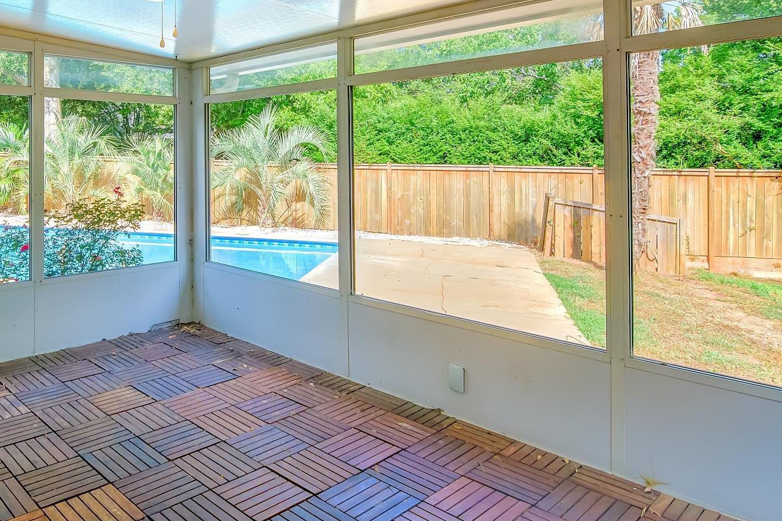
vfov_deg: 49.9
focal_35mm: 25
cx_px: 222
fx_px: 543
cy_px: 155
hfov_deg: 68.1
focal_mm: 11
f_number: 5.6
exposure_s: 1/320
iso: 200
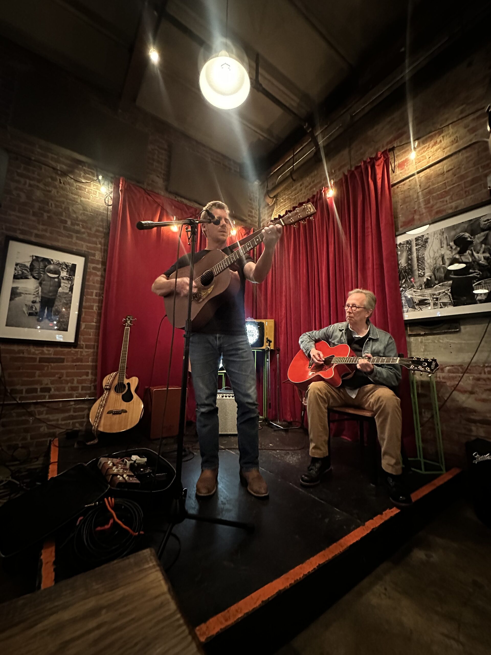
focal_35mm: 14
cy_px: 328
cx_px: 246
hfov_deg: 85.7
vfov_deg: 102.1
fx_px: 265
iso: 1250
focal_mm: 2.22
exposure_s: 1/30
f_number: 2.2
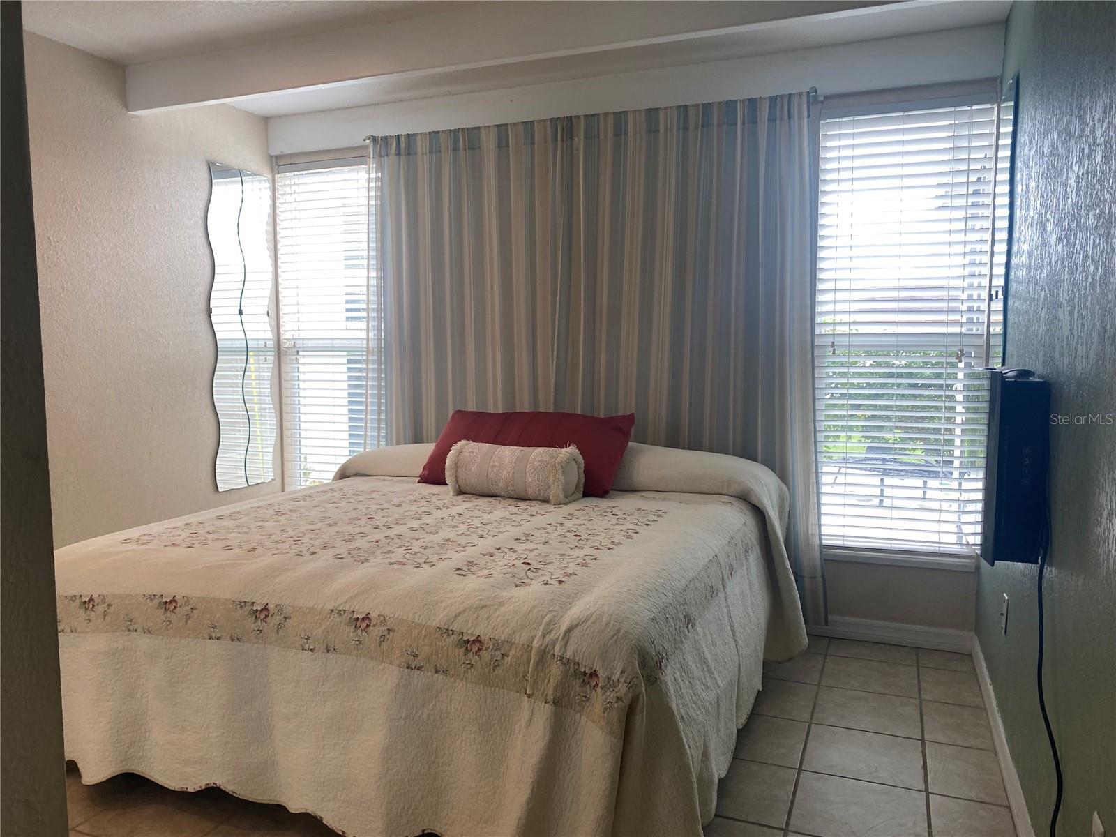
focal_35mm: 26
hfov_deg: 67.3
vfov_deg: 53.1
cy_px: 418
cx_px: 558
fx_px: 838
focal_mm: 4.25
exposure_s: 1/120
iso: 40
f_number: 1.8
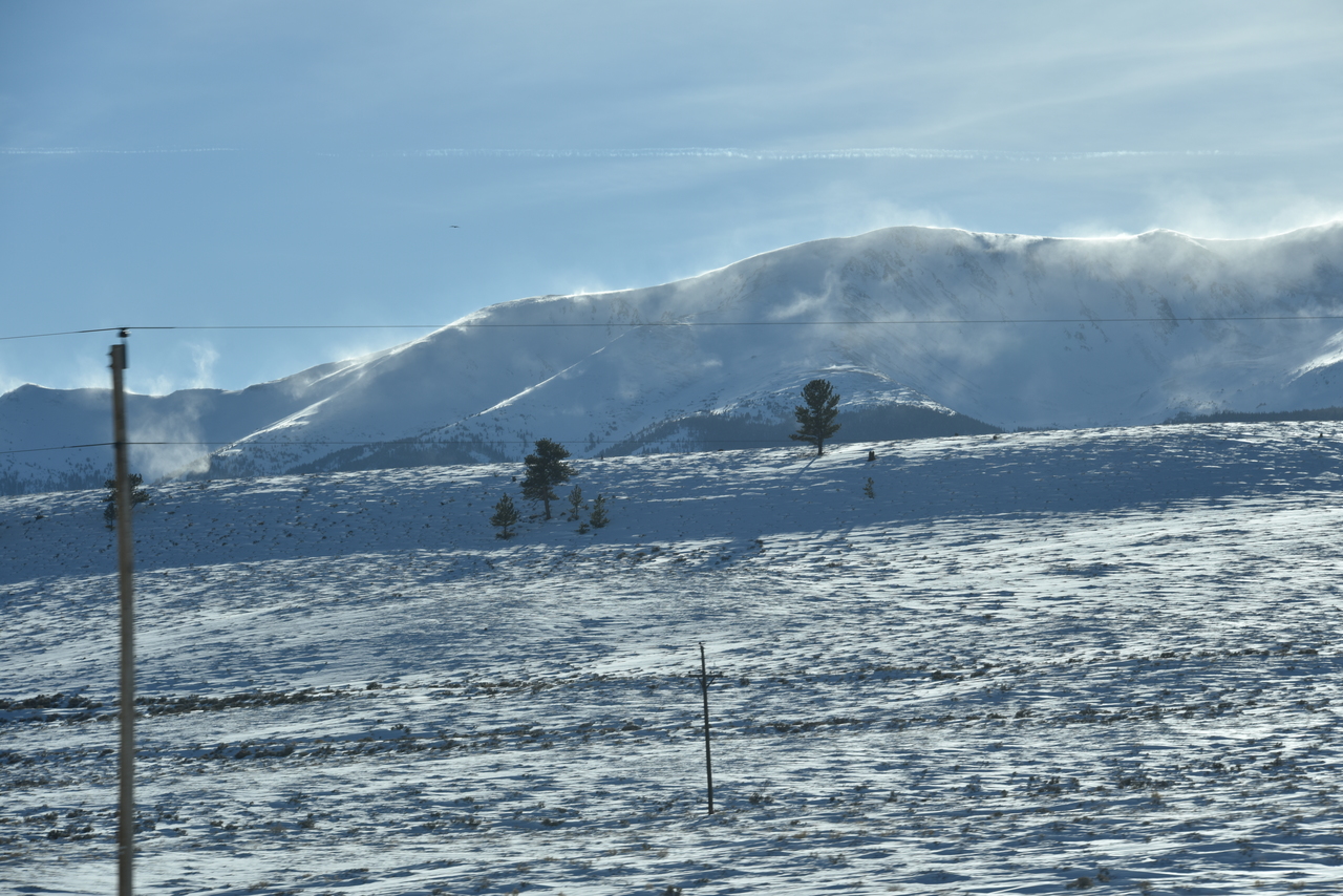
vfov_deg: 9.2
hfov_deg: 13.7
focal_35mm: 150
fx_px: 5597
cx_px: 672
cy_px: 448
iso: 100
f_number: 10
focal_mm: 150
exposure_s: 1/400
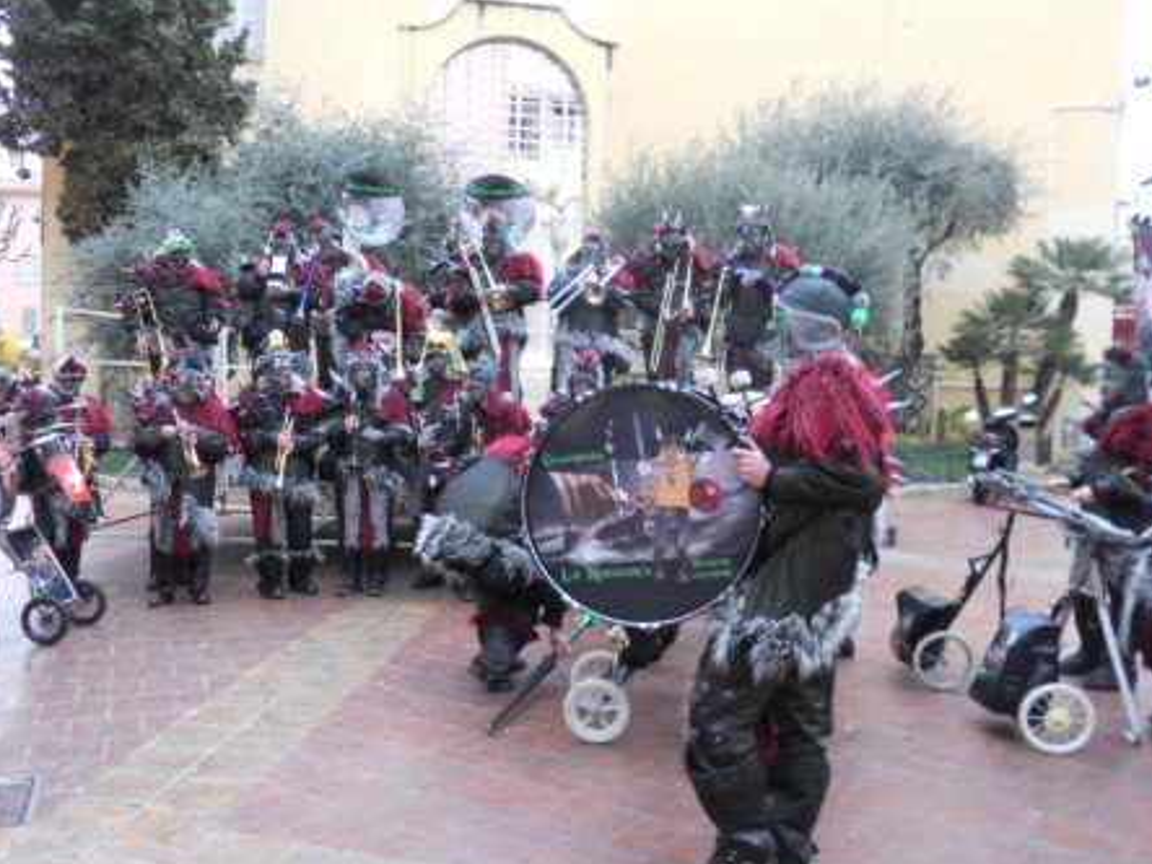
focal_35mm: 36
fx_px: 1198
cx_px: 514
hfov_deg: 51.3
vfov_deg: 39.6
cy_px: 463
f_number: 3.5
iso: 125
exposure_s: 1/30
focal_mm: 5.8
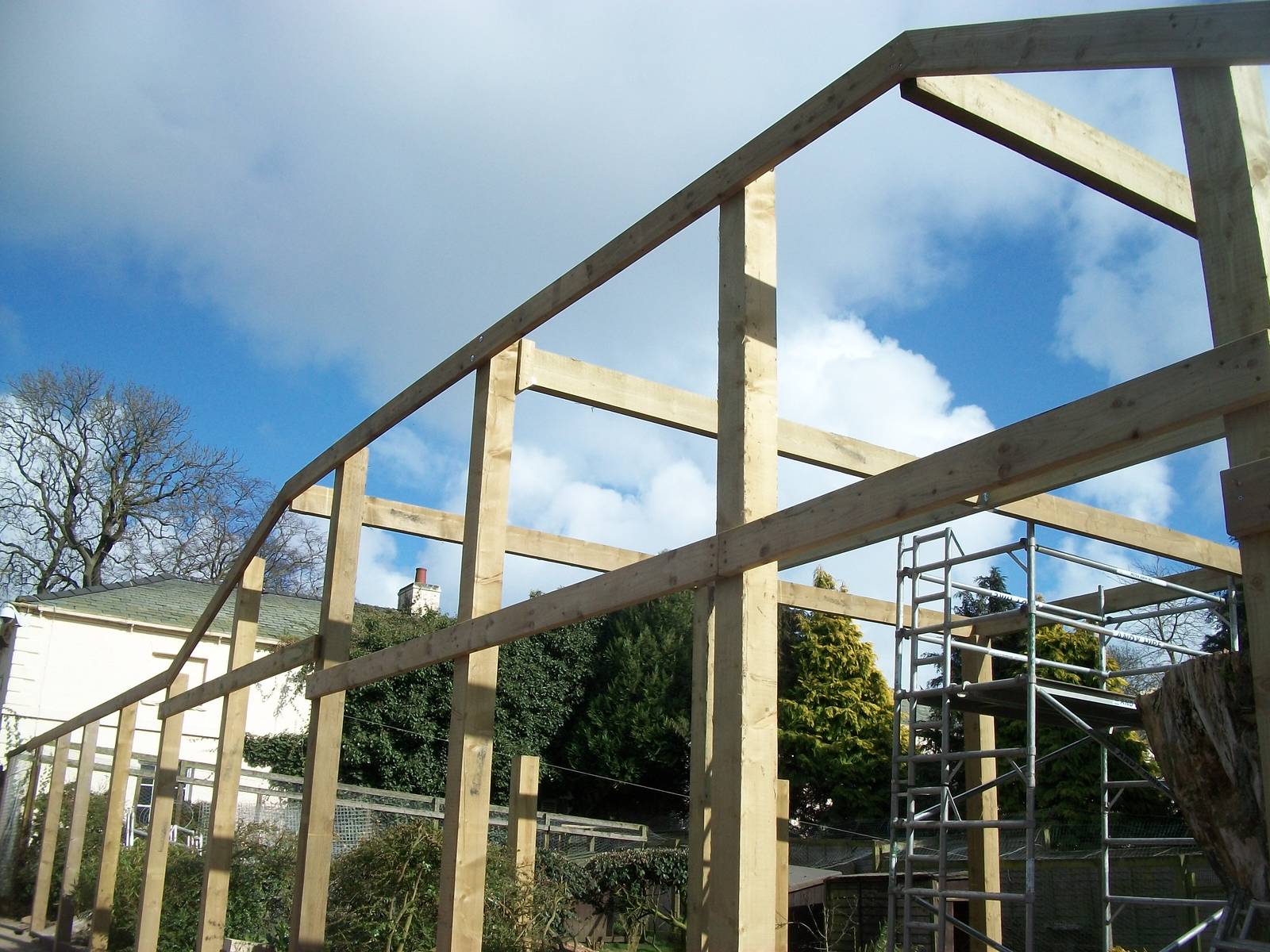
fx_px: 1174
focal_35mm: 32
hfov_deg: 56.8
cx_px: 635
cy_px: 476
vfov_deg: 44.2
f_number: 5.5
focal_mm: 5.7
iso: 80
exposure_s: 1/400
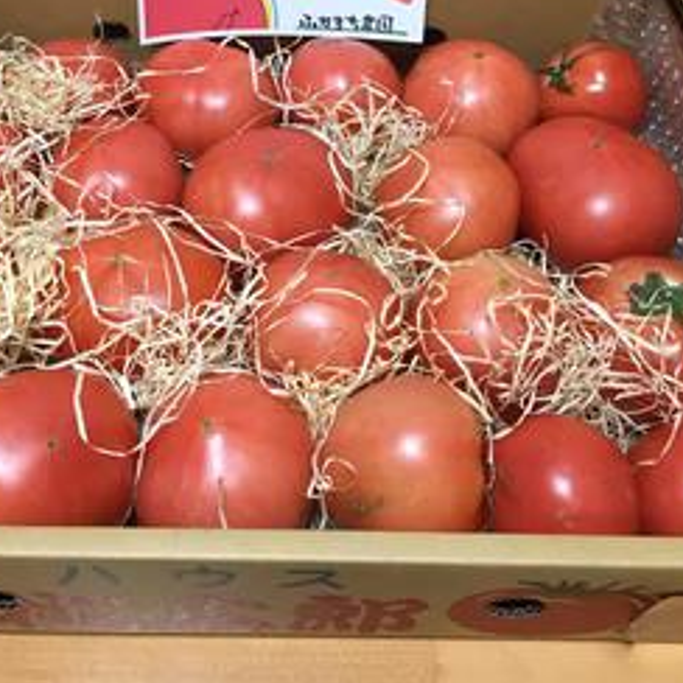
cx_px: 288
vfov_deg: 39.0
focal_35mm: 42
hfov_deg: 39.9
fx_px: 938
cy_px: 171
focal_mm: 4.15
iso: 80
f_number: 2.2
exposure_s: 1/30
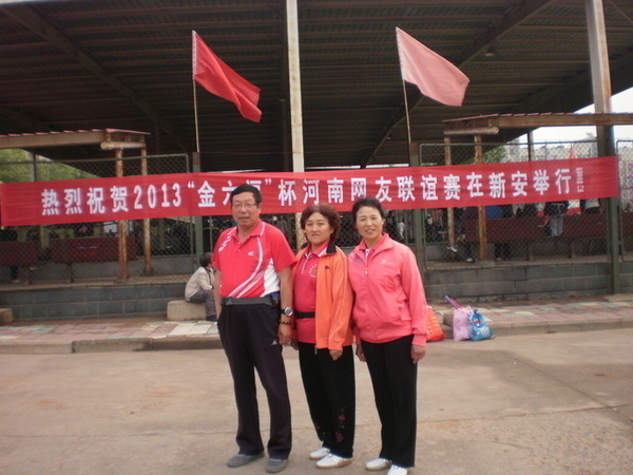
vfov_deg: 39.7
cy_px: 238
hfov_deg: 51.4
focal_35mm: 36
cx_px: 316
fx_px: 658
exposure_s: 1/400
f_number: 3.1
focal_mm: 6.3
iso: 100
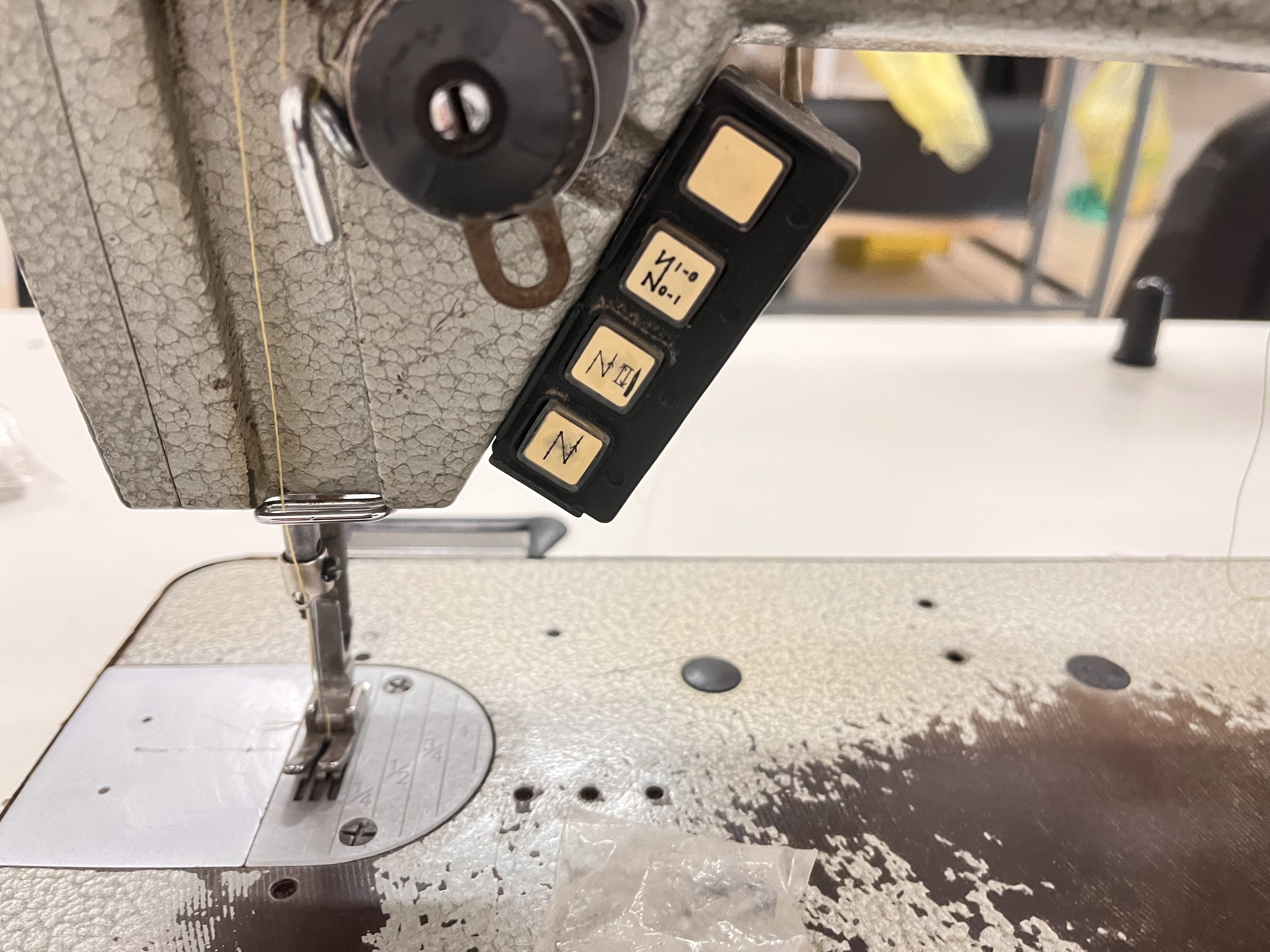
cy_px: 476
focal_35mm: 26
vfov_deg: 53.1
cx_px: 635
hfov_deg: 67.3
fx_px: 954
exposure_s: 1/50
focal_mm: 5.1
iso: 320
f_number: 1.6
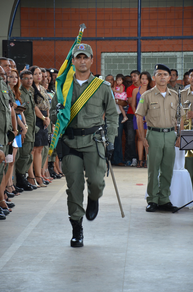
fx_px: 1272
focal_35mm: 158
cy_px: 146
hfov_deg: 8.7
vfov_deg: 13.1
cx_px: 96
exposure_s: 1/80
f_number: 5.6
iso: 400
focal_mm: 105
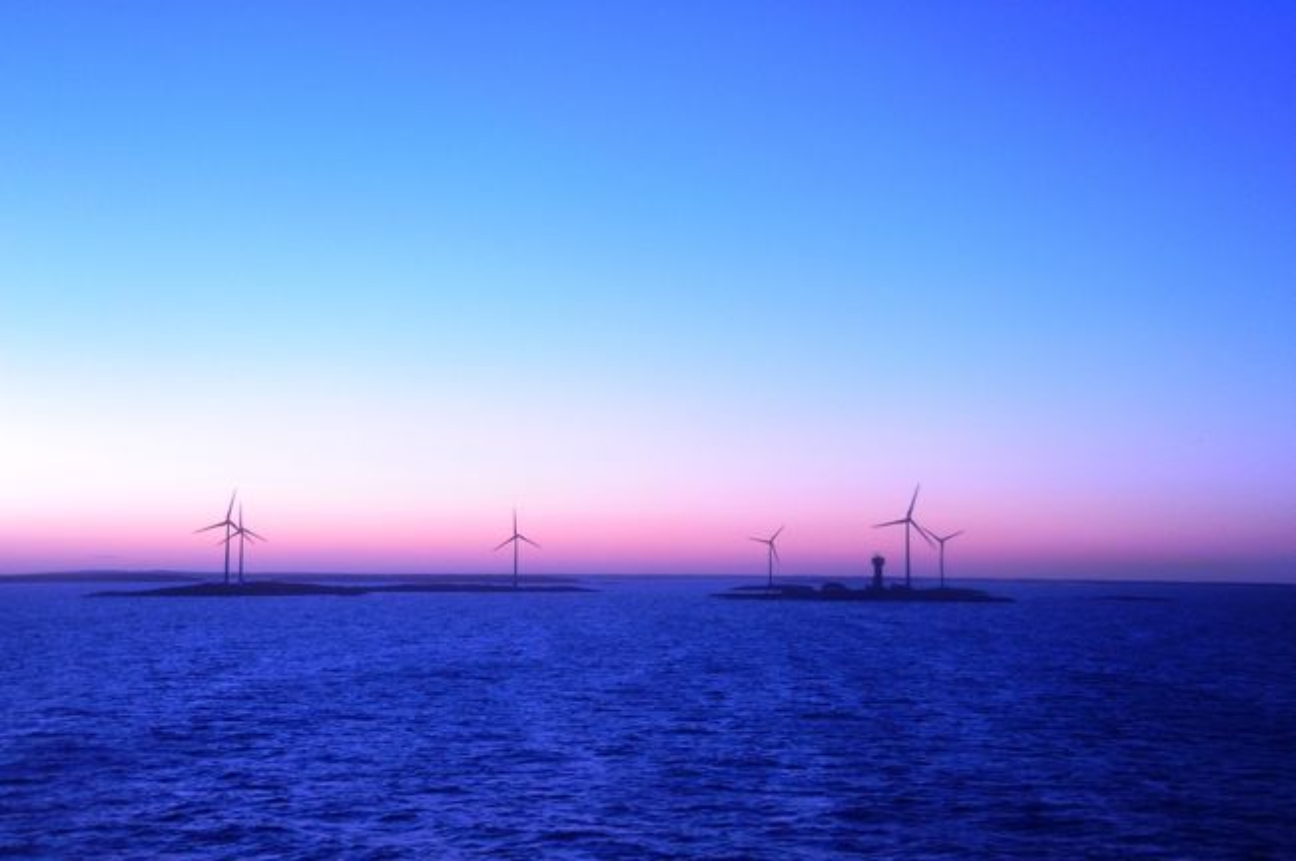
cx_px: 648
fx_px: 1726
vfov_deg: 28.0
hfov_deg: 41.2
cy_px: 430
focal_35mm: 48
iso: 3200
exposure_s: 1/30
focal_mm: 48
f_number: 5.6
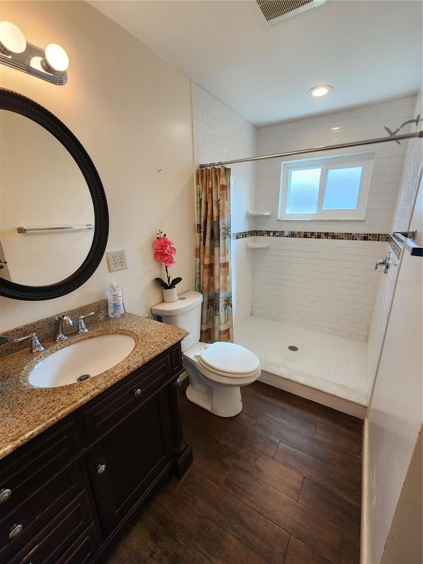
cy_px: 282
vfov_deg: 106.2
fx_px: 212
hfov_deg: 89.9
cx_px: 212
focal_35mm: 13
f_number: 2.2
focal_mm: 2.2
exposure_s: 1/60
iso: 64
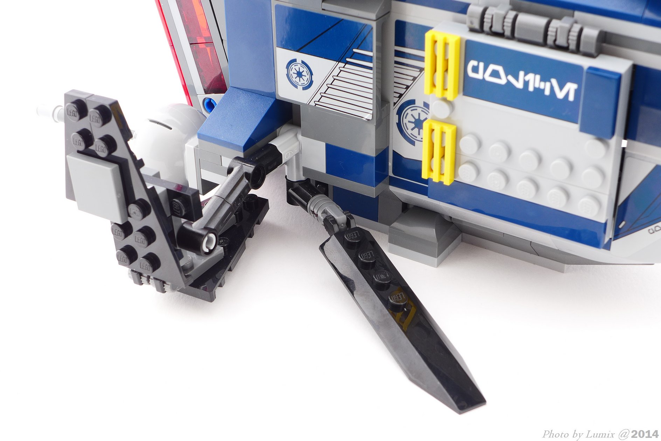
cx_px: 330
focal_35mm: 60
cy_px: 220
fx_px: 1102
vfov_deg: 22.6
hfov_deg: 33.4
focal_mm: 11.8
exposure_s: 1/6
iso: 80
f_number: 4.5
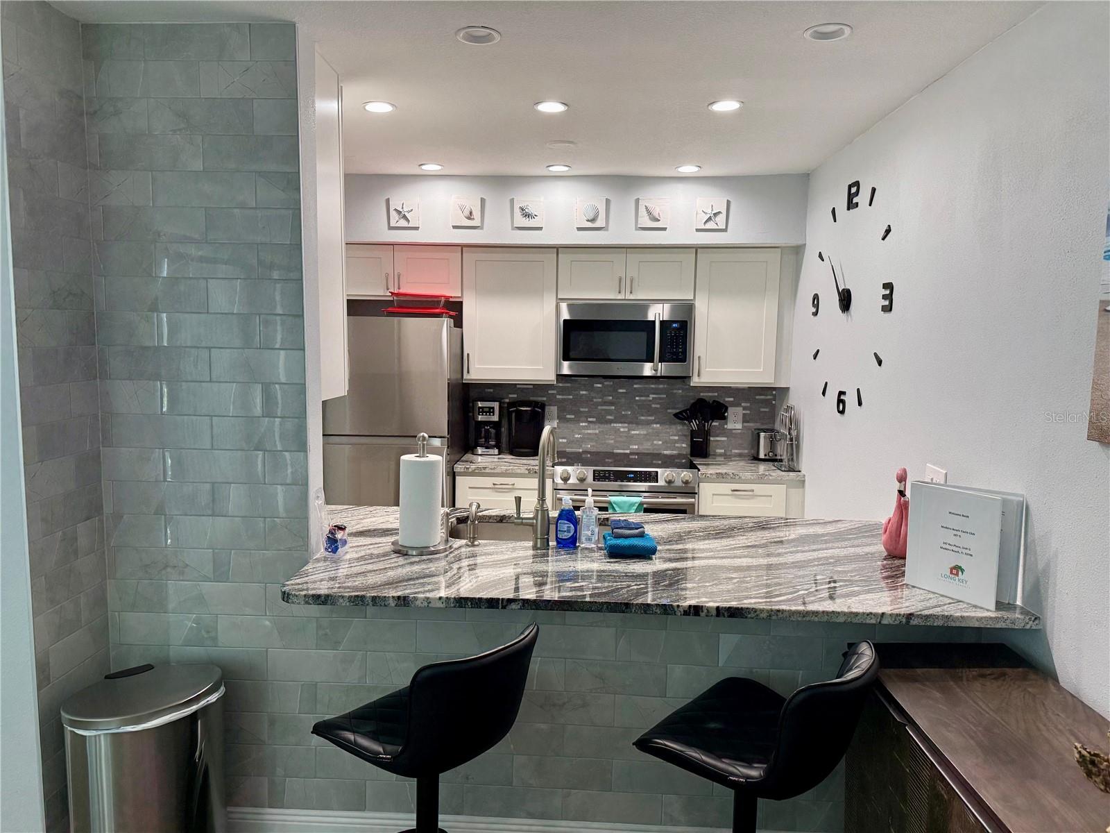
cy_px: 416
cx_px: 555
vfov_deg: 56.8
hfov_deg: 71.6
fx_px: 770
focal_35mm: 24
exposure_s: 1/120
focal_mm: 6.76
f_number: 1.78
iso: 200
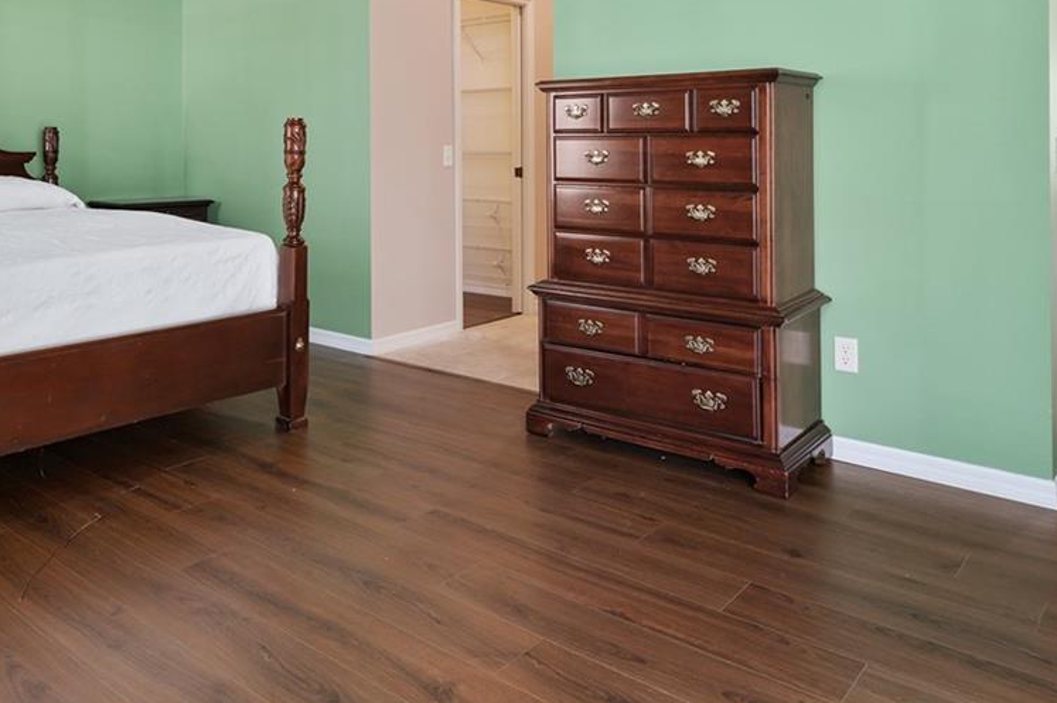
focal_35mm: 30
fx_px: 880
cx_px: 361
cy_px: 134
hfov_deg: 60.6
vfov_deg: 41.6
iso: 400
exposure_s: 1/5
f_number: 7.1
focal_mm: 14
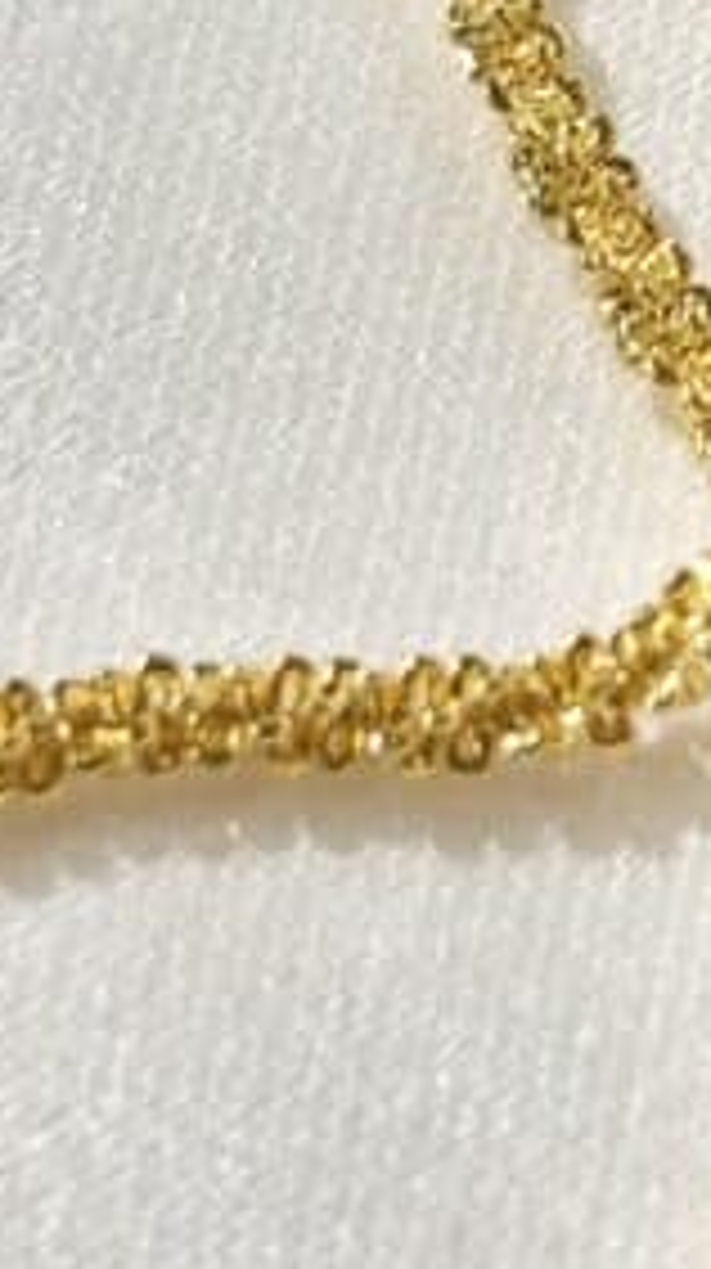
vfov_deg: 10.3
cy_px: -302
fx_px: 6925
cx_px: 1048
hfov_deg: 5.8
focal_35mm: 206
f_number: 1.6
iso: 32
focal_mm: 5.96
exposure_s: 1/327
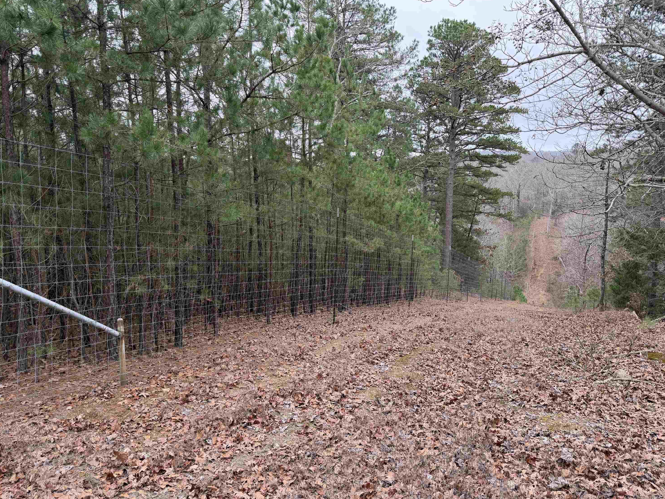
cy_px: 250
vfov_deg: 54.9
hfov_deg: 69.4
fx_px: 480
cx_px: 323
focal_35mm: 25
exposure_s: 1/296
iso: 80
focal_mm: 6.76
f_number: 1.78
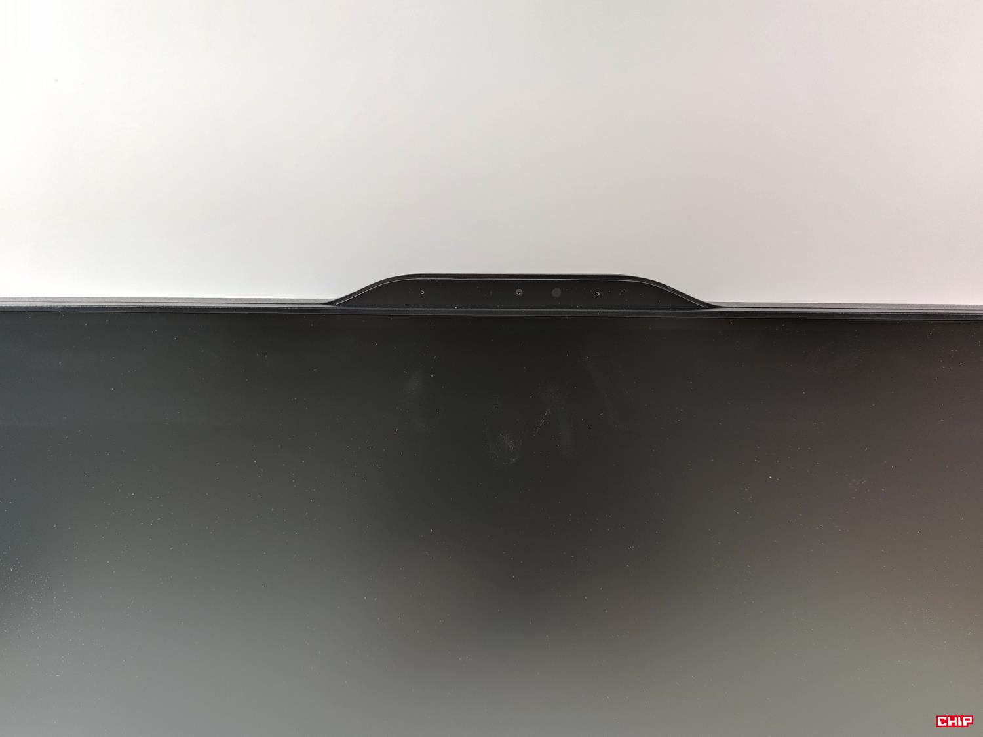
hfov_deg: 71.6
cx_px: 492
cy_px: 368
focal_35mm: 24
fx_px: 682
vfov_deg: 56.8
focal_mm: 6.78
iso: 145
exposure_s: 1/33
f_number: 1.85
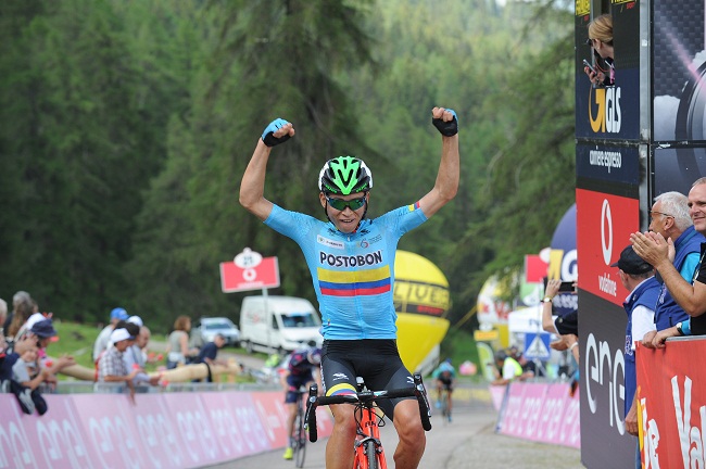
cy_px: 234
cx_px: 353
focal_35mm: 130
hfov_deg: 15.8
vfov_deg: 10.5
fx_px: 2547
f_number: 5
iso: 640
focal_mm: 130
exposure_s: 1/800
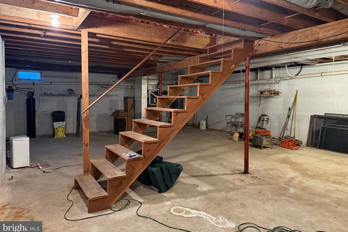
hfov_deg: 71.5
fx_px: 242
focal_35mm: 25
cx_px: 174
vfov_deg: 51.2
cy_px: 105
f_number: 1.78
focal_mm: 6.76
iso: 800
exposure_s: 1/40
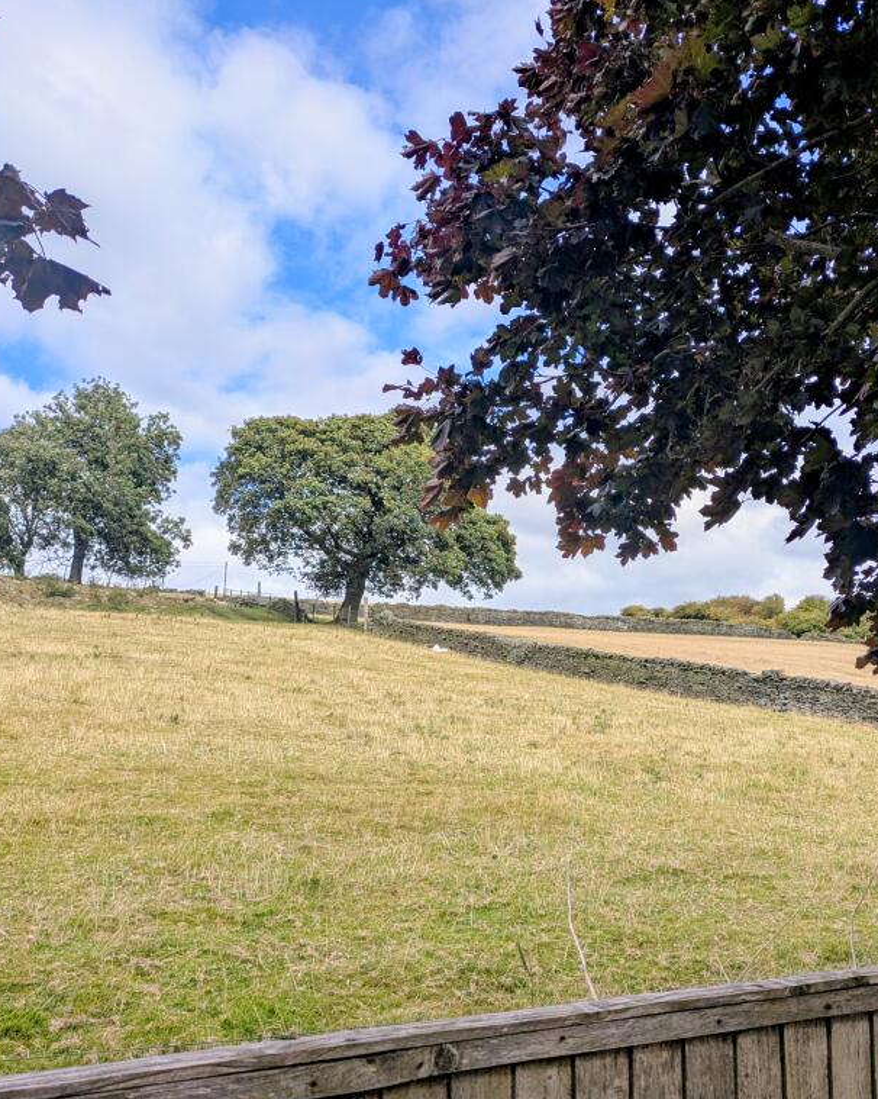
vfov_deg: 54.2
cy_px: 555
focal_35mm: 33
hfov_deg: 44.1
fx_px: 1072
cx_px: 564
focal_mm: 5.43
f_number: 1.89
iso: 48
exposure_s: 1/1481
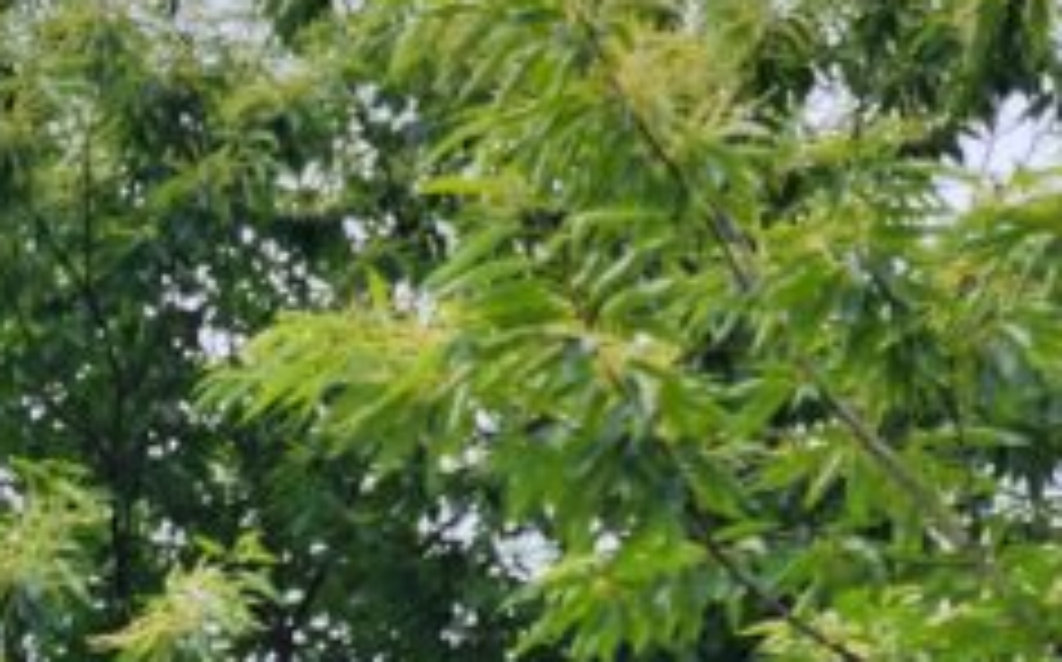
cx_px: -662
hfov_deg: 17.2
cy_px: 1392
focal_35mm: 106
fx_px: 3065
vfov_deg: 11.0
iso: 12
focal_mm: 6.4
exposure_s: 1/545
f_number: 1.8
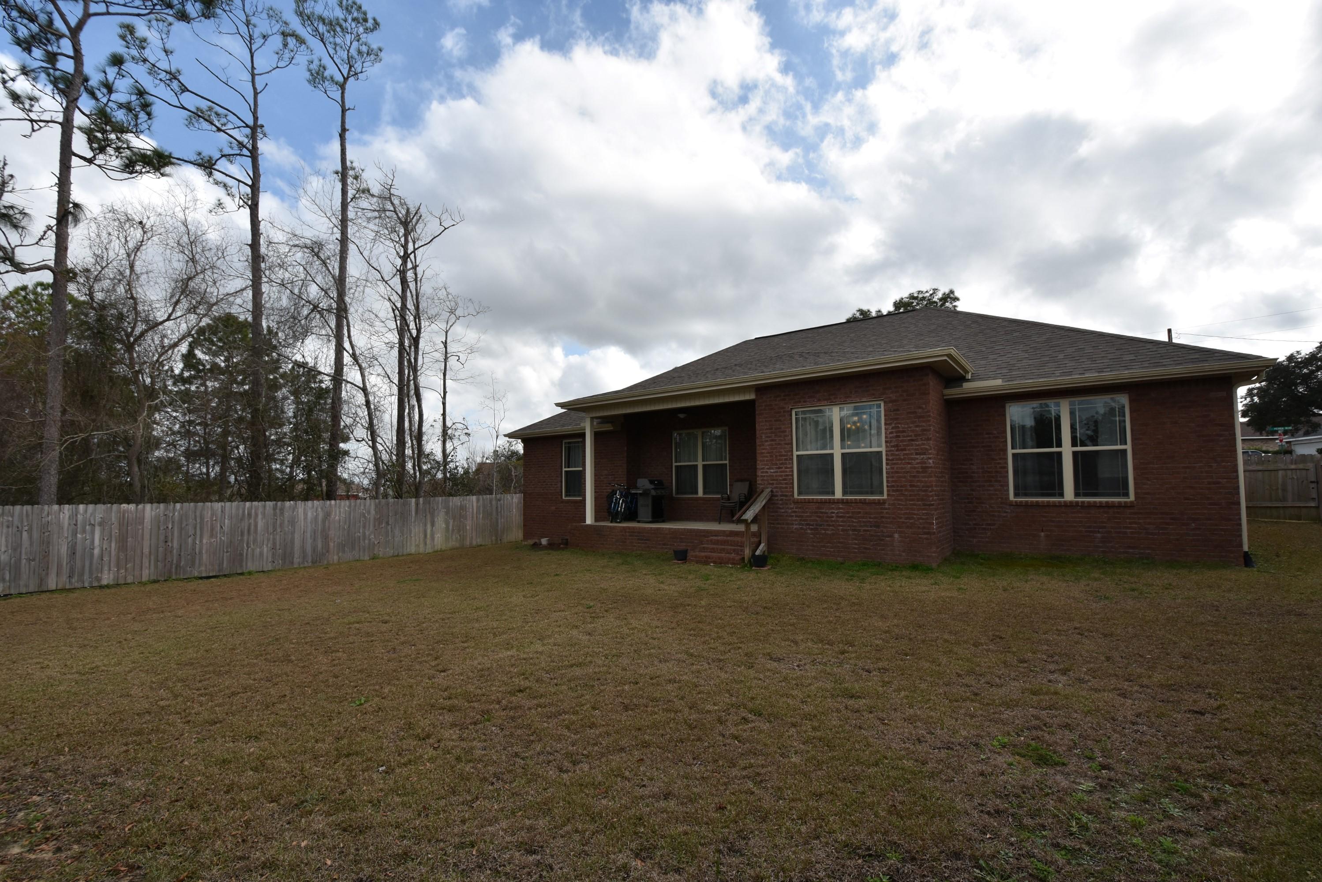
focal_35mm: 15
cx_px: 661
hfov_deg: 100.4
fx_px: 551
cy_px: 441
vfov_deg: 77.4
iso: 220
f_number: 8
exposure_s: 1/500
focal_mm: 10
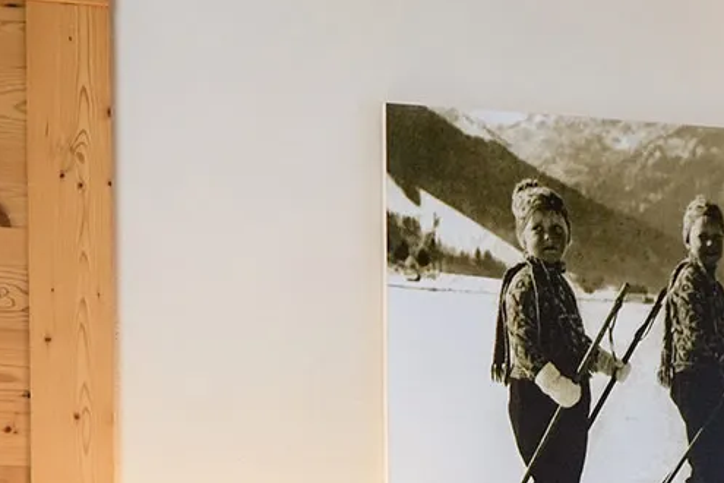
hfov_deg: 15.4
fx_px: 2654
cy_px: 866
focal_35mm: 132
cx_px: 630
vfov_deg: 9.9
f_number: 4
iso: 800
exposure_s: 1/160
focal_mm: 34
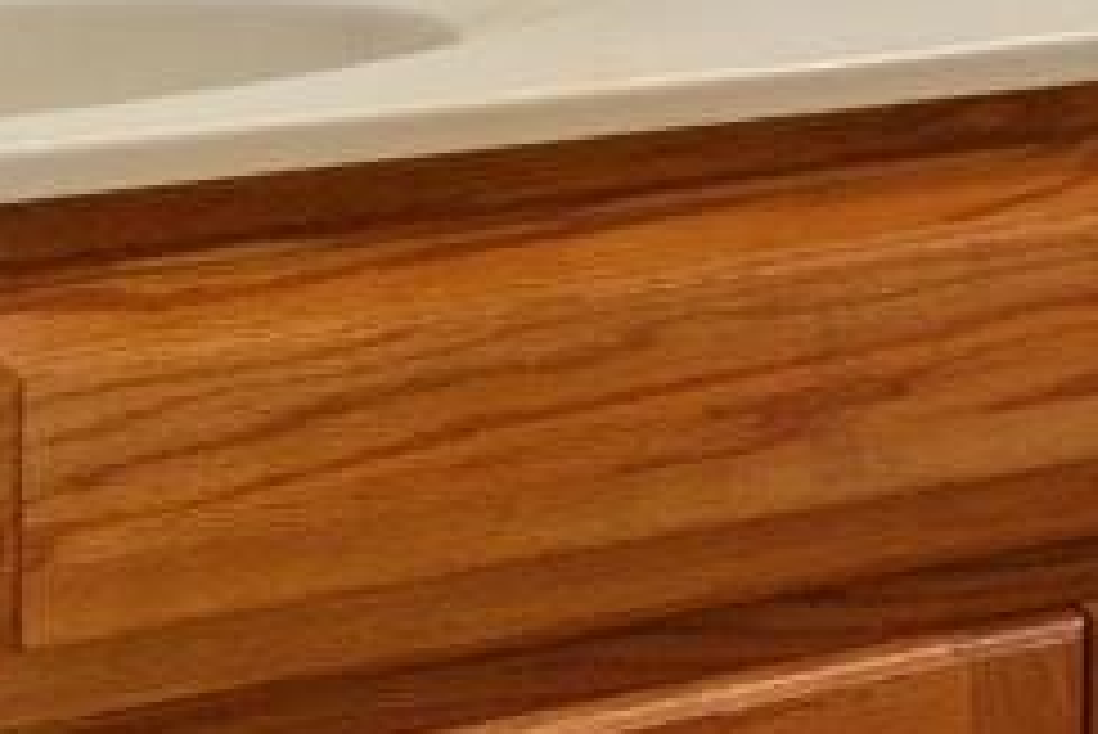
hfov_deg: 14.0
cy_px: -779
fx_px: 3845
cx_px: 2115
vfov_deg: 10.0
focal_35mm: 126
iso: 100
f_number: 4.8
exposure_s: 1/3
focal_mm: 13
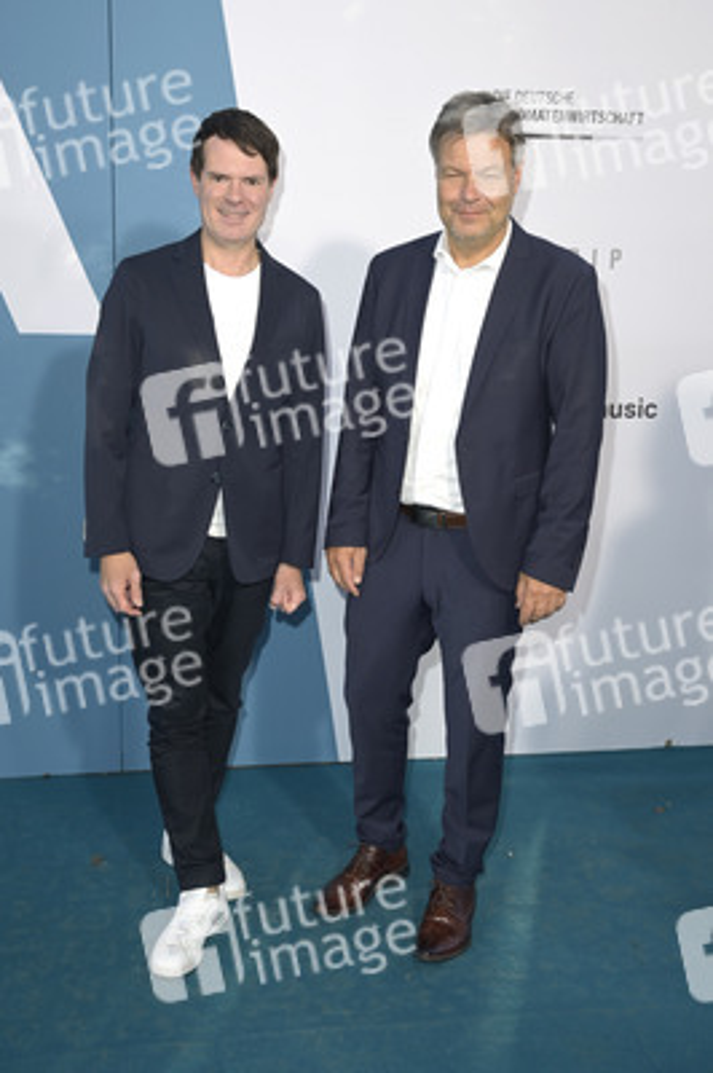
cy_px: 536
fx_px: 1131
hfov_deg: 35.0
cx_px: 356
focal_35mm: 38
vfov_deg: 50.7
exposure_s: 1/250
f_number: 6.3
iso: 500
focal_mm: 38
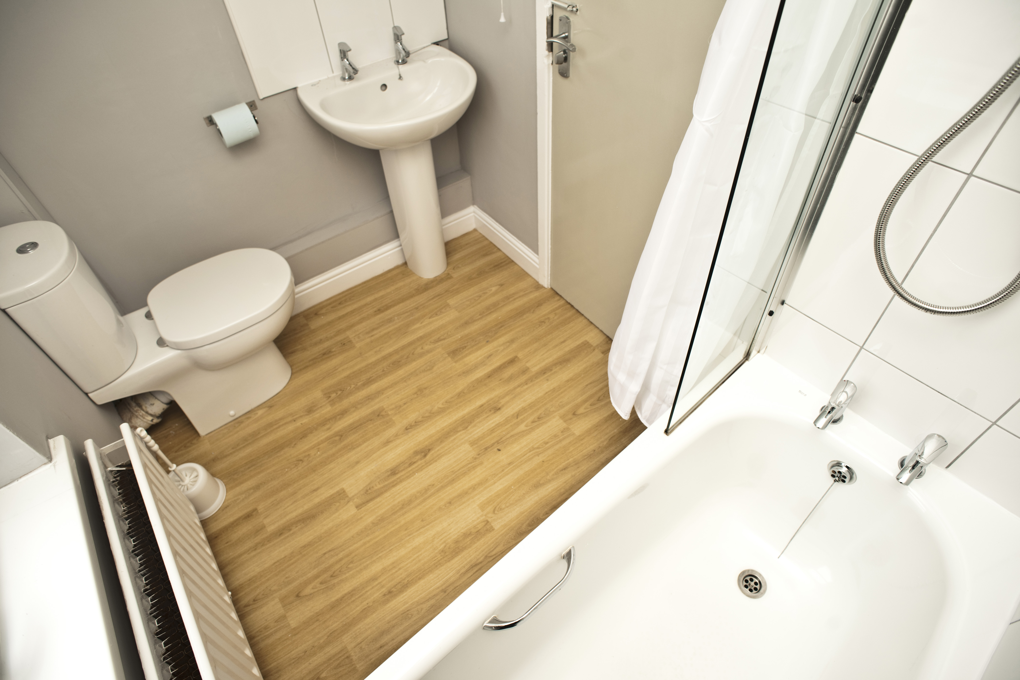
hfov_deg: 84.0
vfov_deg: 61.9
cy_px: 340
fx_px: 567
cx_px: 510
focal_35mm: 20
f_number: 4.5
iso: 200
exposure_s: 1/80
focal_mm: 20
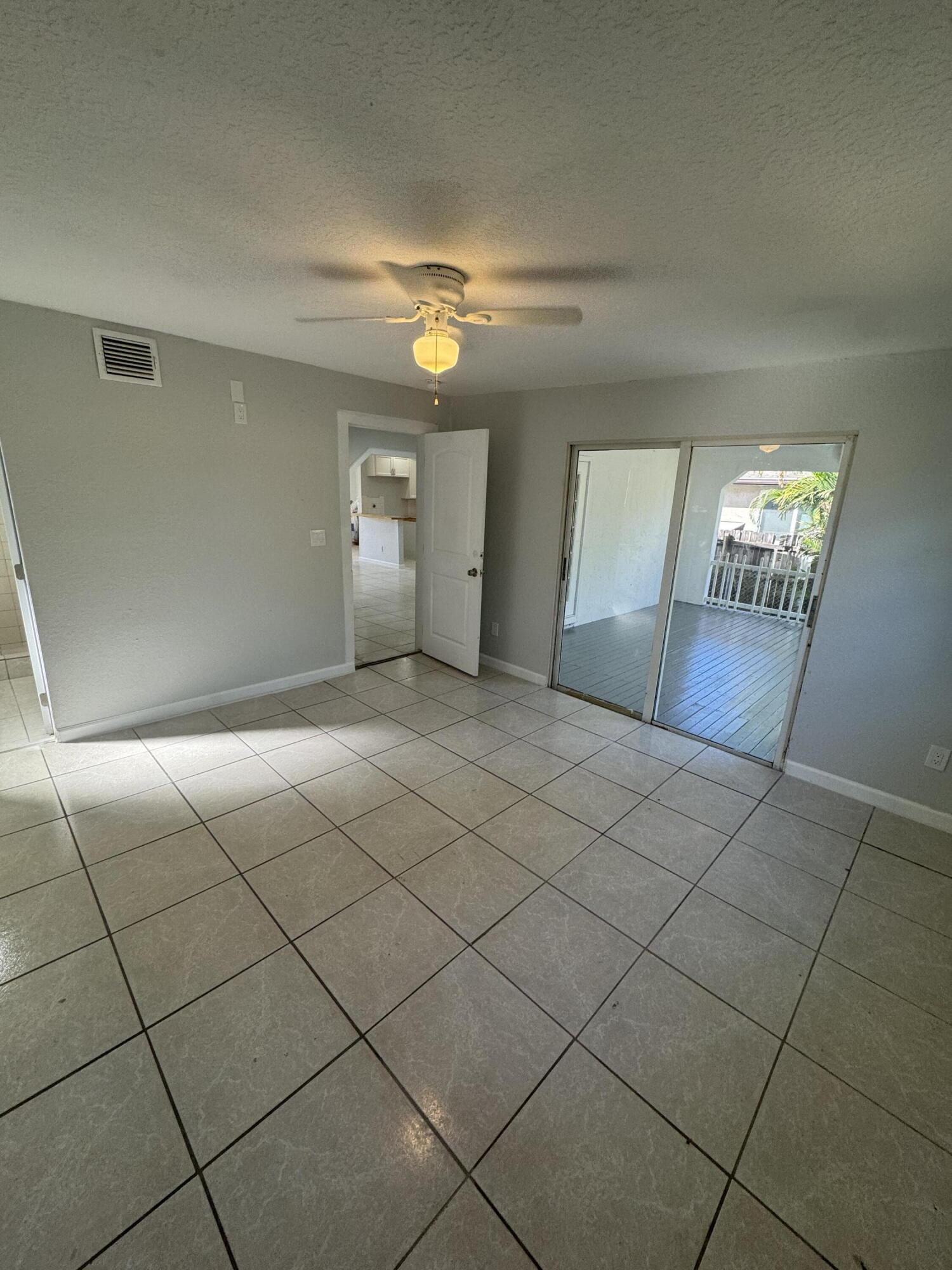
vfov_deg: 102.1
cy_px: 635
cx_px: 476
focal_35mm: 14
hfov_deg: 85.7
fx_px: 513
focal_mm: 2.22
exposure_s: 1/120
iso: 125
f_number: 2.2
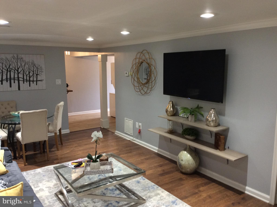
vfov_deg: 44.0
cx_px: 138
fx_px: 256
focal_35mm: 32
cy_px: 104
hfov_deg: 56.9
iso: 80
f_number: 2.4
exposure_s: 1/24
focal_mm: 3.3
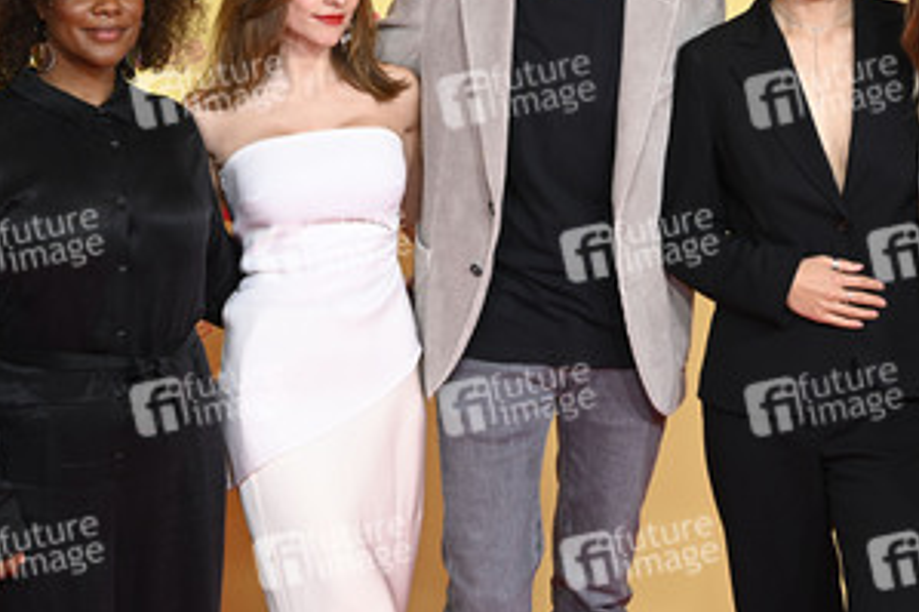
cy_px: 169
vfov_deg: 15.8
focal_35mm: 86
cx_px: 558
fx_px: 2194
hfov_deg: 23.6
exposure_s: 1/160
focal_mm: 57
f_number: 5.6
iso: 500
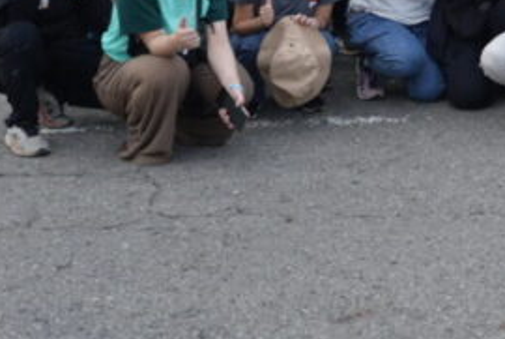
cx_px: 799
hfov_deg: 12.2
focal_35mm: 159
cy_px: -279
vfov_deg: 8.3
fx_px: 2234
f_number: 2.8
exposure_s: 1/250
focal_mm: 42
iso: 250
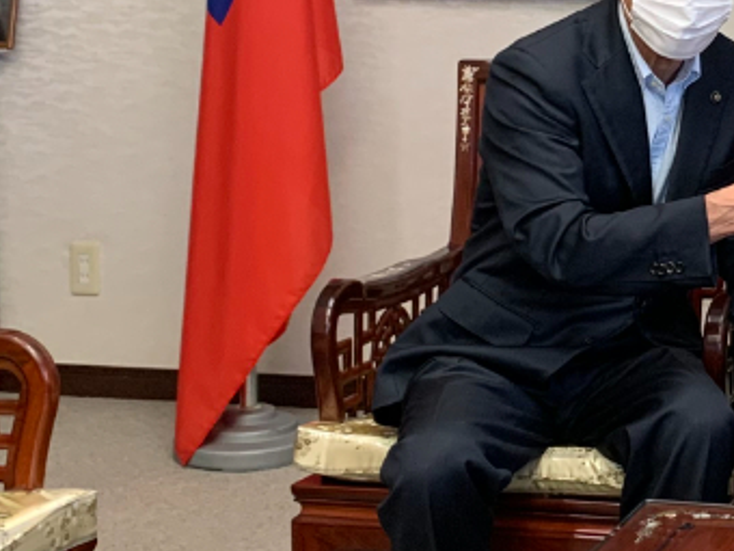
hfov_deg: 19.3
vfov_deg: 14.9
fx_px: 2078
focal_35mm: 98
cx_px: 794
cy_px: 39
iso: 80
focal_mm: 4.25
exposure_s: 1/60
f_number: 1.8
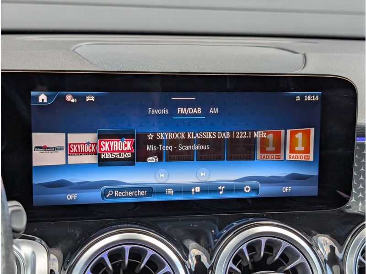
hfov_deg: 38.9
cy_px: 137
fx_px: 518
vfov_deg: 29.7
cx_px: 183
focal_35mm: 49
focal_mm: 6.9
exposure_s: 1/294
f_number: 1.68
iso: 170
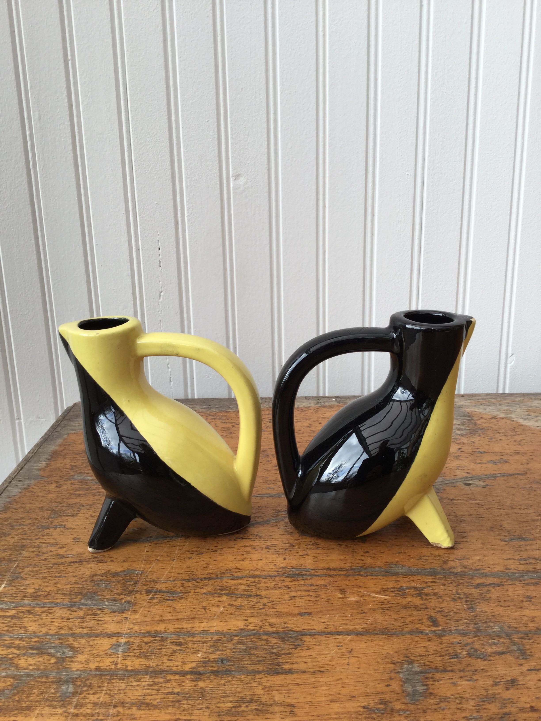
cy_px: 360
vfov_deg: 58.4
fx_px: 646
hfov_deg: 45.4
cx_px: 270
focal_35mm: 31
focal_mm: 3.3
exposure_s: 1/50
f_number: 2.4
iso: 25
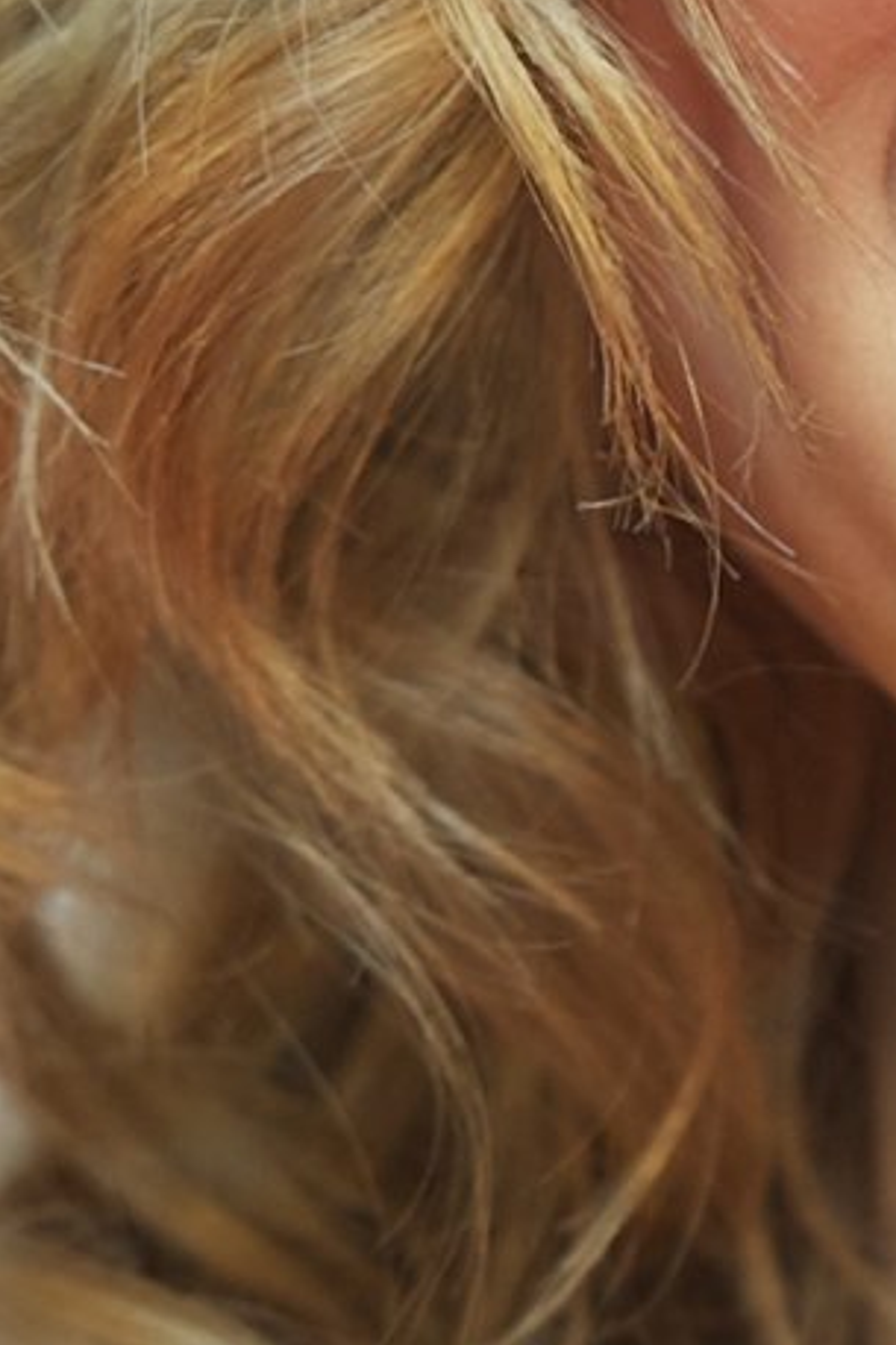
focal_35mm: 803
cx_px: 1485
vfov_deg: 2.6
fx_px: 29999
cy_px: 297
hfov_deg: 1.7
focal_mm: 175
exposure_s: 1/250
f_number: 4
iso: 800
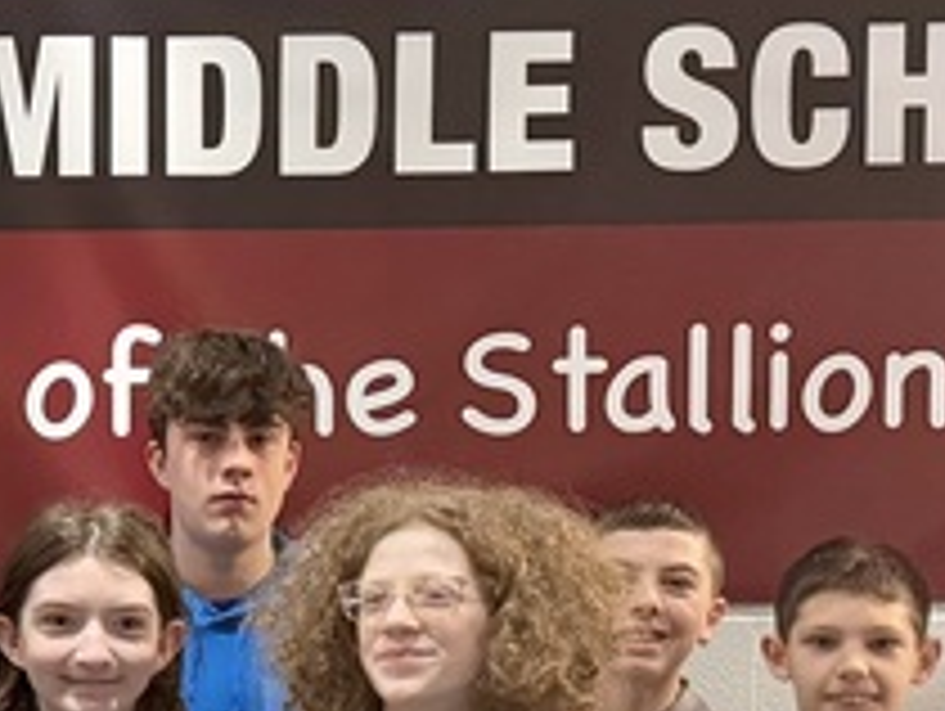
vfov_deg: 12.5
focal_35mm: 117
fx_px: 3198
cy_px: 760
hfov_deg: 16.4
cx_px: -45
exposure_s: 1/60
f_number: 1.78
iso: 640
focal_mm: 6.76
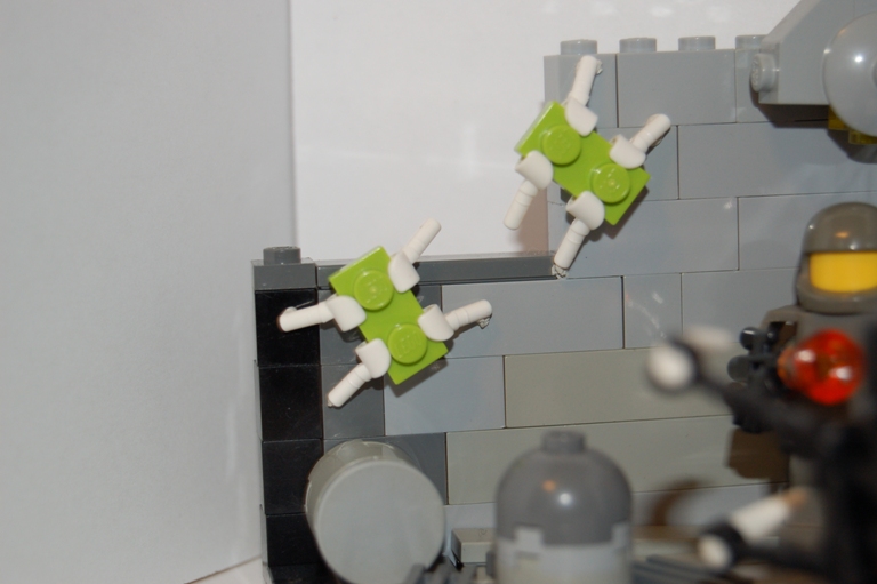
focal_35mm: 82
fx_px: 2008
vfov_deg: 16.5
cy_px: 292
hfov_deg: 24.6
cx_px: 438
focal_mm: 55
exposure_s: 1/60
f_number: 5.6
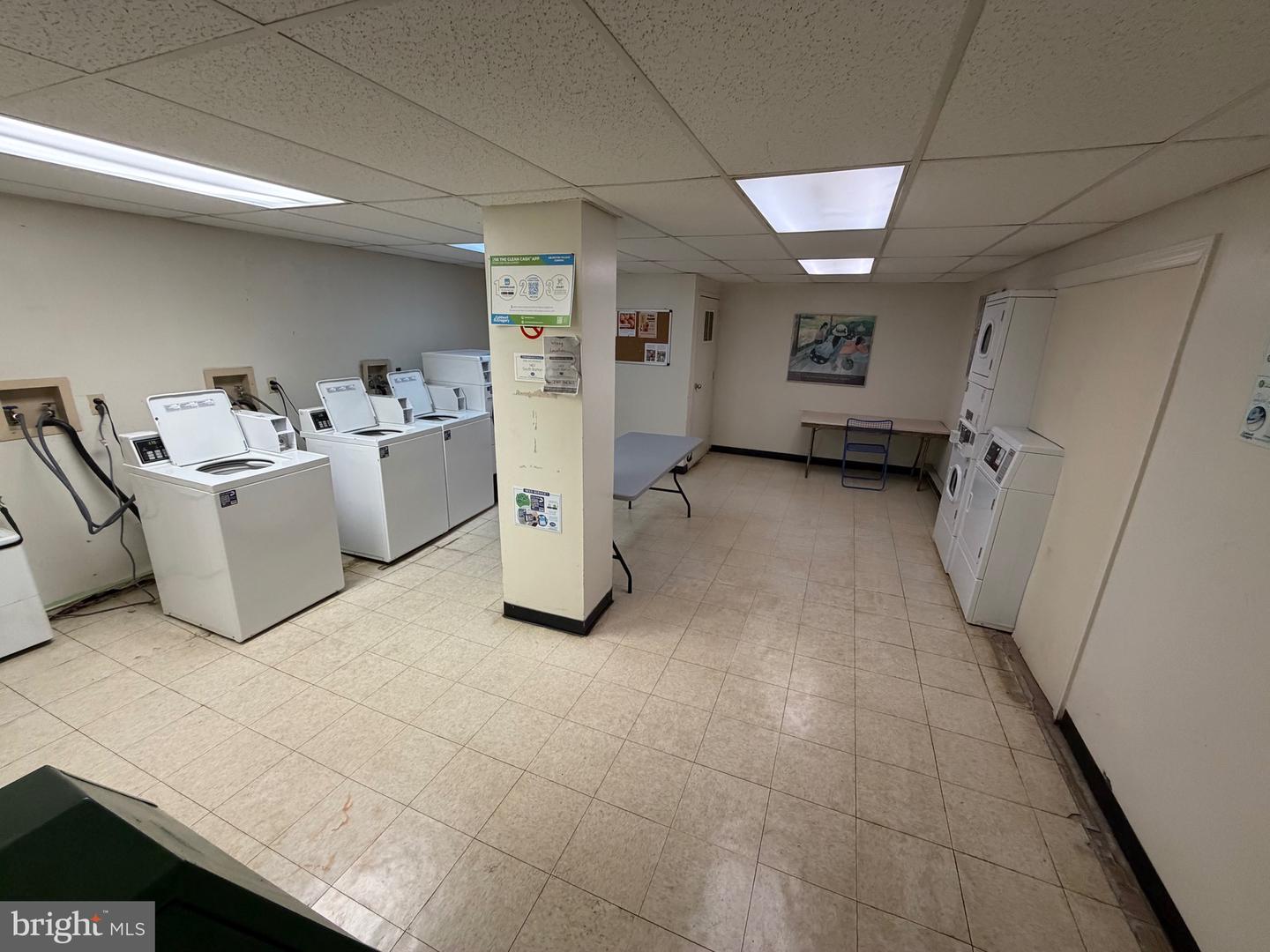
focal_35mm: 14
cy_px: 476
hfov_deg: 102.1
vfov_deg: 85.7
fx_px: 514
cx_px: 635
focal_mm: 2.22
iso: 320
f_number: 2.2
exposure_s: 1/120
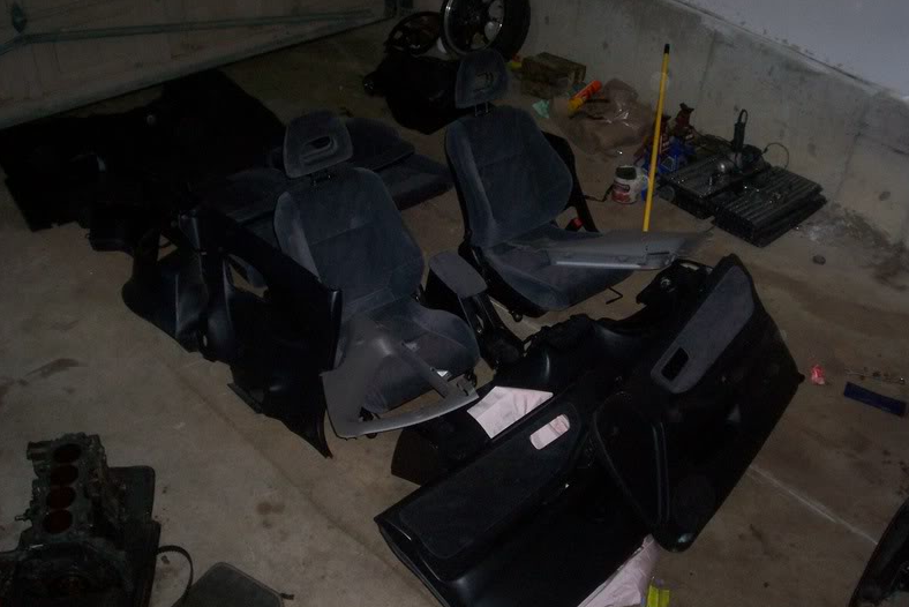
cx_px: 457
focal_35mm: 38
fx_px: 960
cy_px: 298
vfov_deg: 35.1
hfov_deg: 50.7
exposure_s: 1/64
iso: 140
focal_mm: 5.9
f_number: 4.5
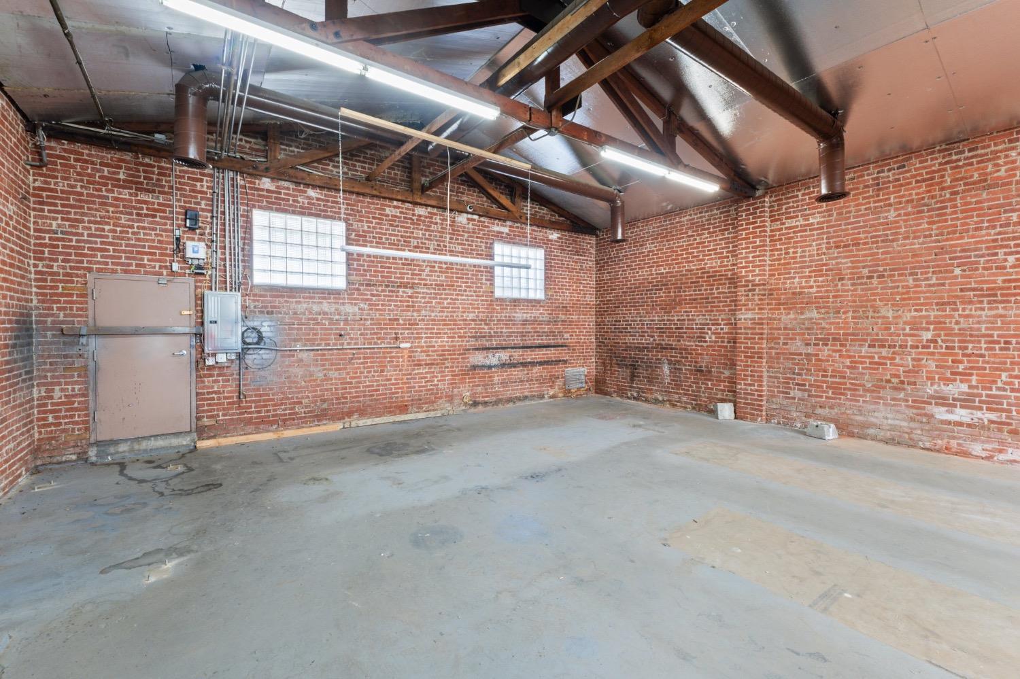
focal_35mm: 15
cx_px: 510
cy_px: 340
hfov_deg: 100.4
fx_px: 425
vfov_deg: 77.3
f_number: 8
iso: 100
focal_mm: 10
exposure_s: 1
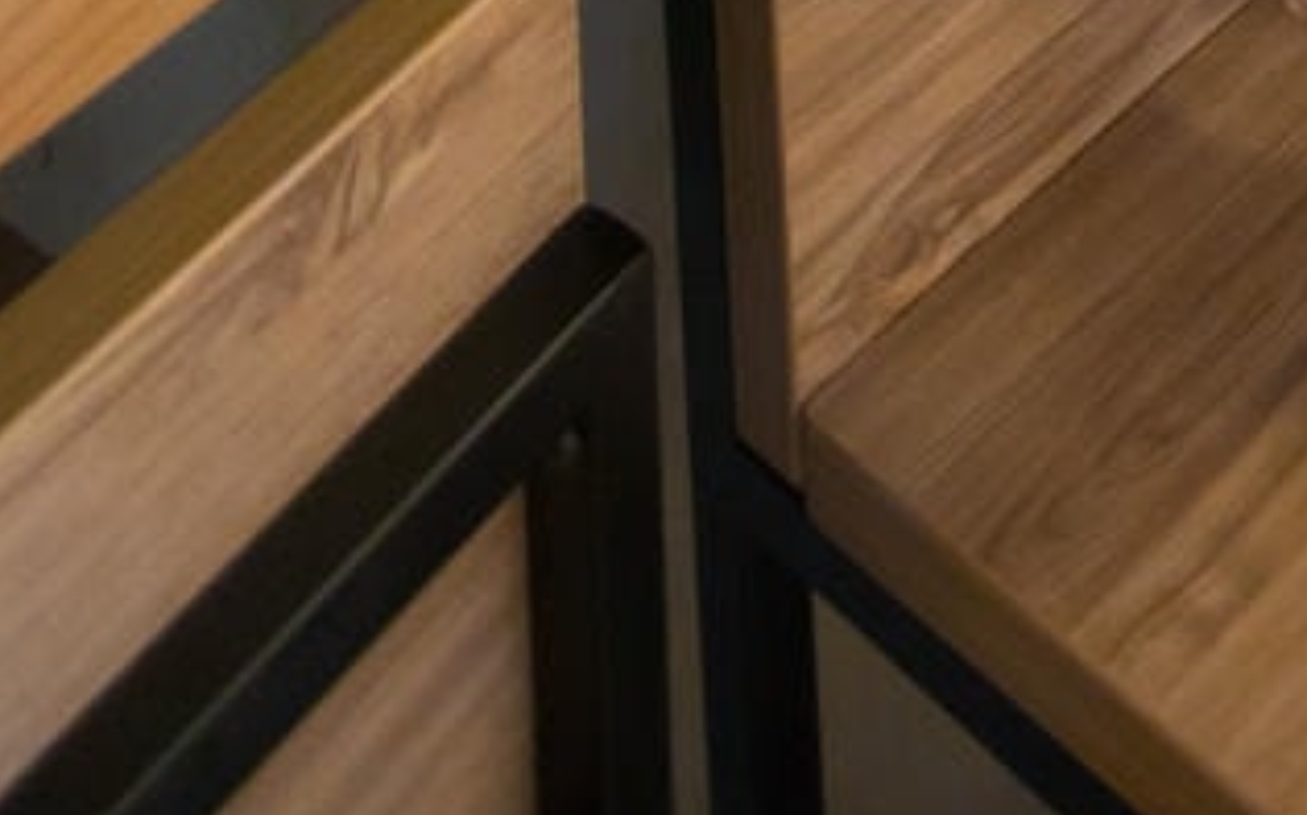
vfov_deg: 7.6
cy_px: -2660
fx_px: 3310
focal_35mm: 93
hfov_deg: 21.8
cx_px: 1183
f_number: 3.2
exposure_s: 1/200
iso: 1600
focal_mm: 16
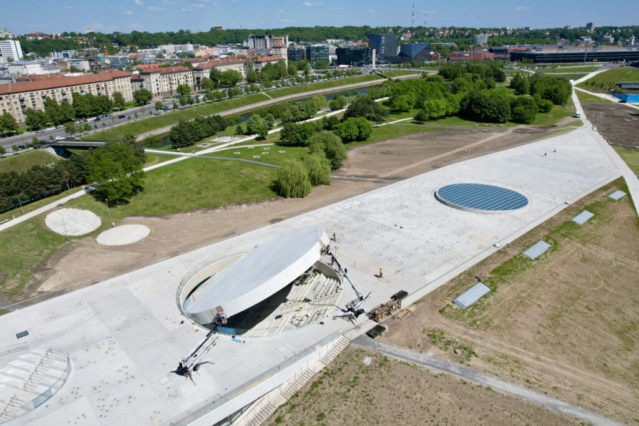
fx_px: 391
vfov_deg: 57.2
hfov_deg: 78.6
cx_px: 320
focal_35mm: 22
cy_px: 213
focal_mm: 8.38
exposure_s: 1/3200
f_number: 2.8
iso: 110
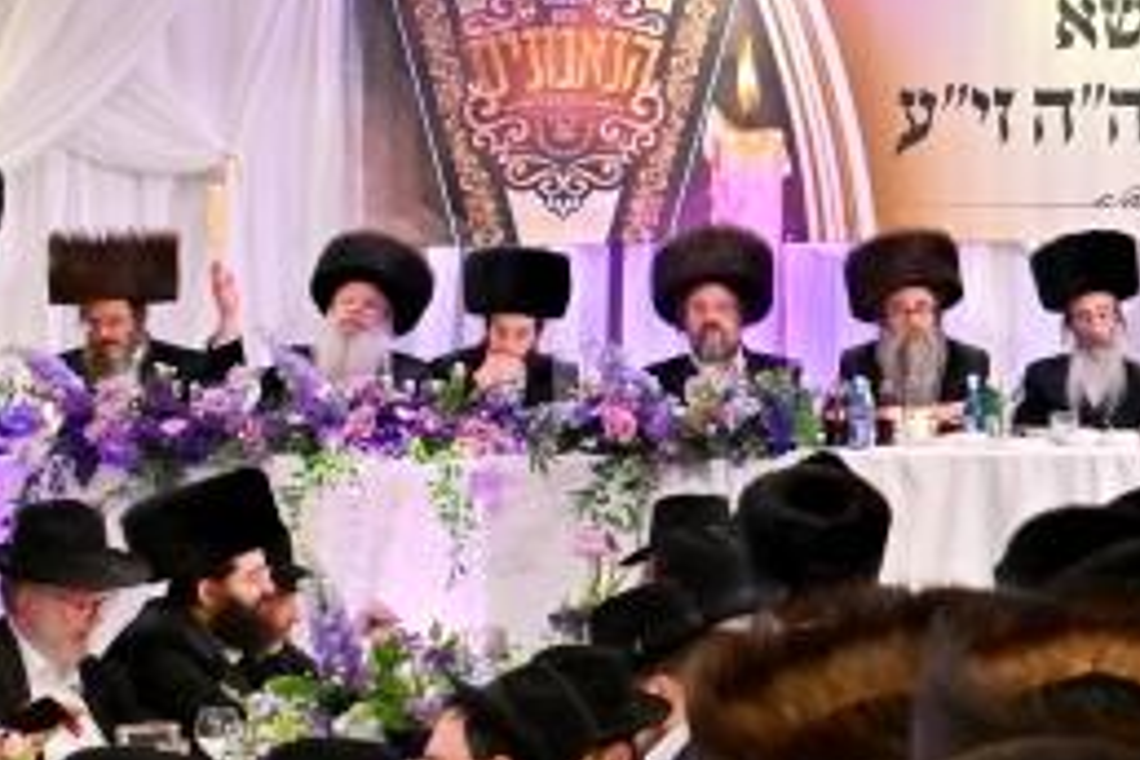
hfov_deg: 15.8
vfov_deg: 11.3
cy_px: 108
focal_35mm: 121
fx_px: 3831
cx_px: 1586
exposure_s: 1/250
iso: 2500
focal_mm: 30.5
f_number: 4
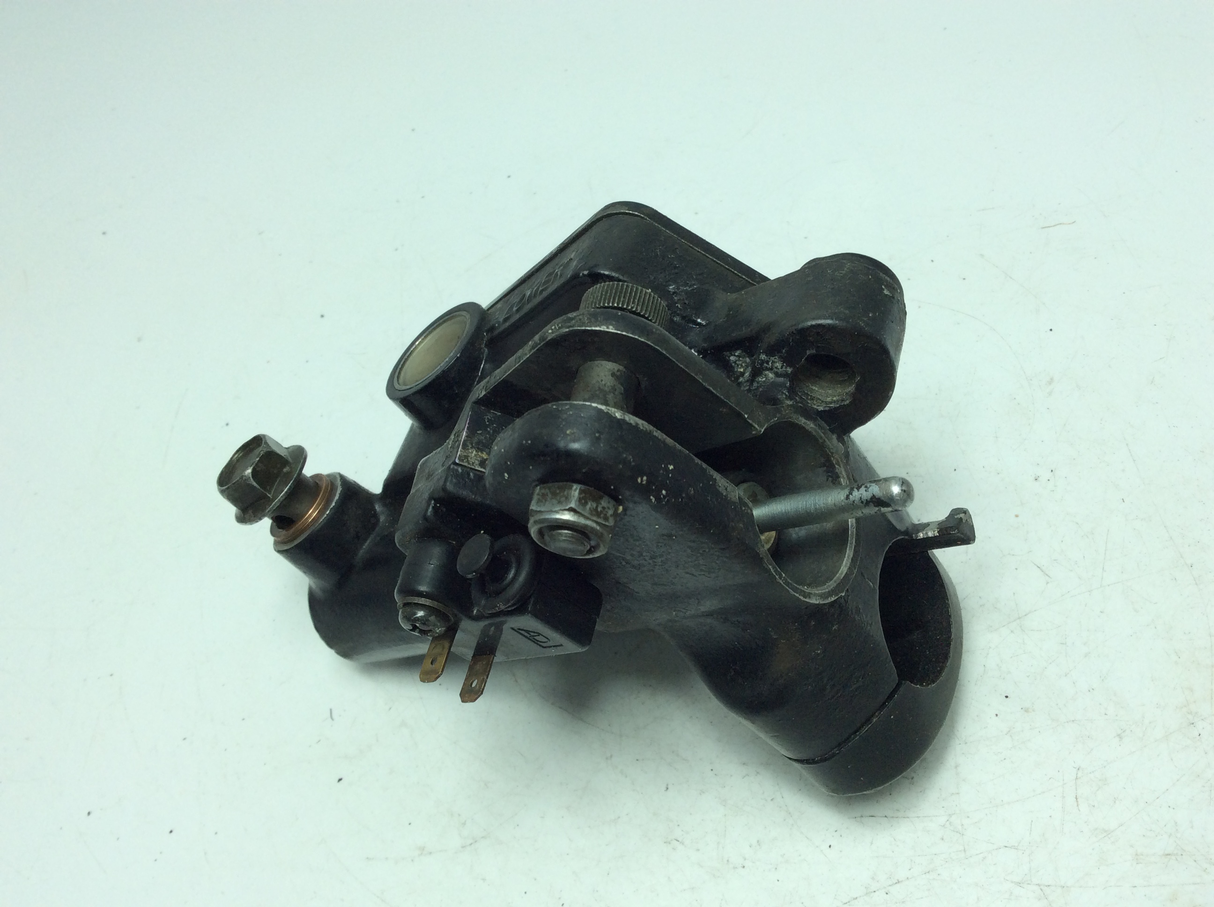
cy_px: 454
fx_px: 1121
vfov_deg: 44.1
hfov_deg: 56.9
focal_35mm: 32
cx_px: 607
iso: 32
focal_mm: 3.3
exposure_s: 1/420
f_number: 2.4
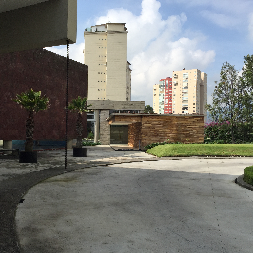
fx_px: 289
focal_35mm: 35
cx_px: 108
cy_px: 129
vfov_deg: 47.2
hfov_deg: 47.1
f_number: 2.2
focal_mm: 4.15
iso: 32
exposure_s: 1/2198
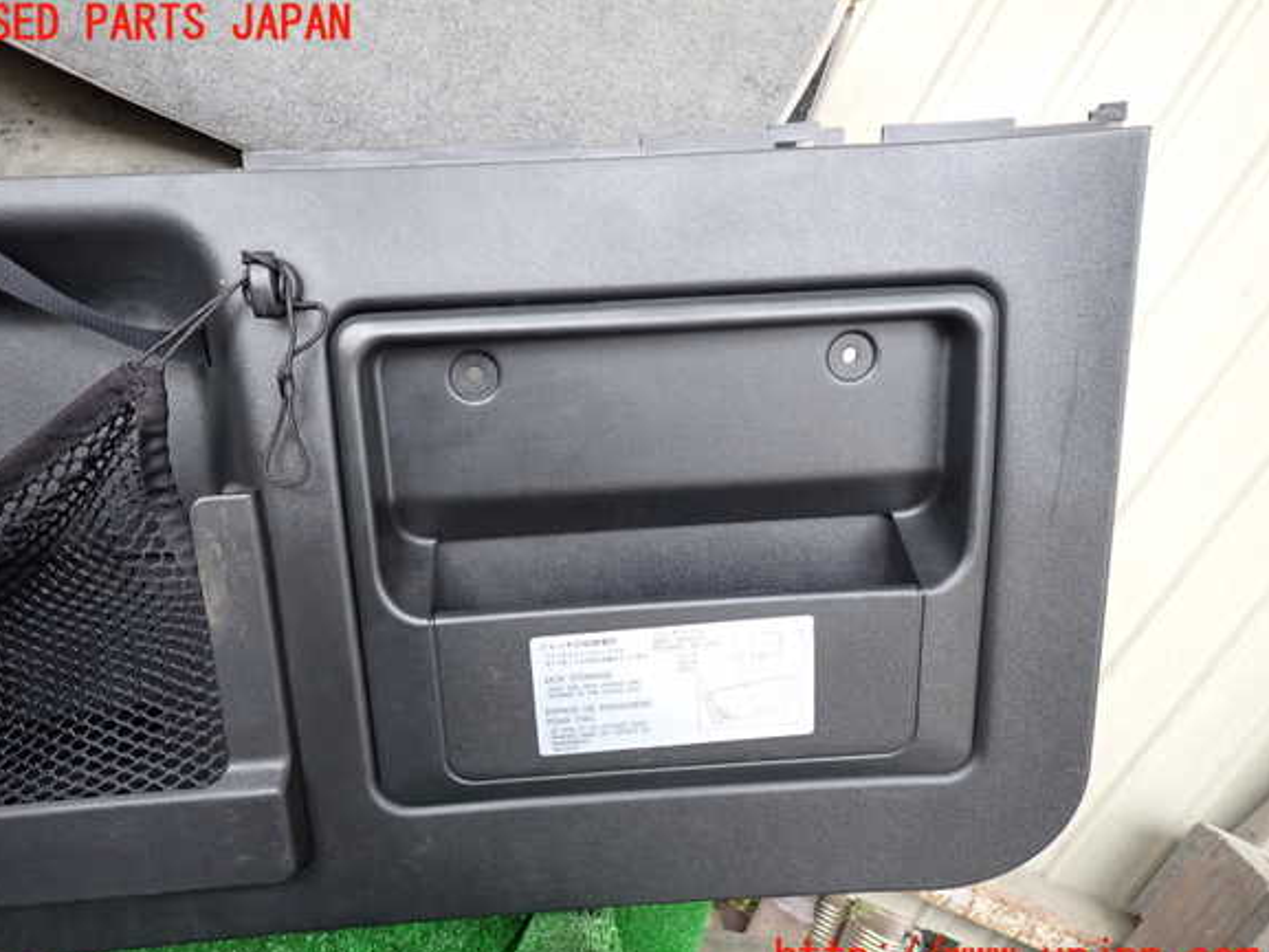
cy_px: 492
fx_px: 953
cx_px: 611
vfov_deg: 53.1
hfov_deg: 67.3
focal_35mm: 26
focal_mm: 4.5
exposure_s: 1/30
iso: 320
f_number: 2
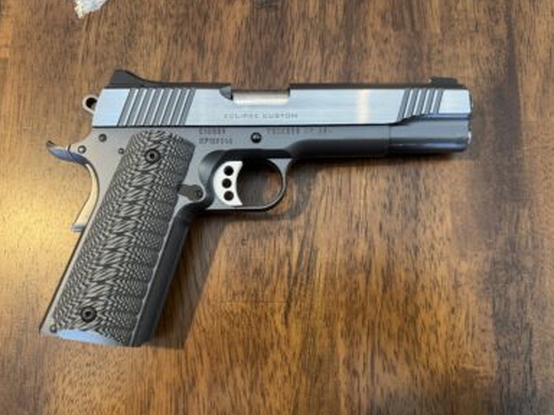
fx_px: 400
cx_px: 277
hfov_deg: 69.4
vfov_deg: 54.9
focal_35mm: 25
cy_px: 210
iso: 400
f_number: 1.78
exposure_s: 1/60
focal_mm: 6.76
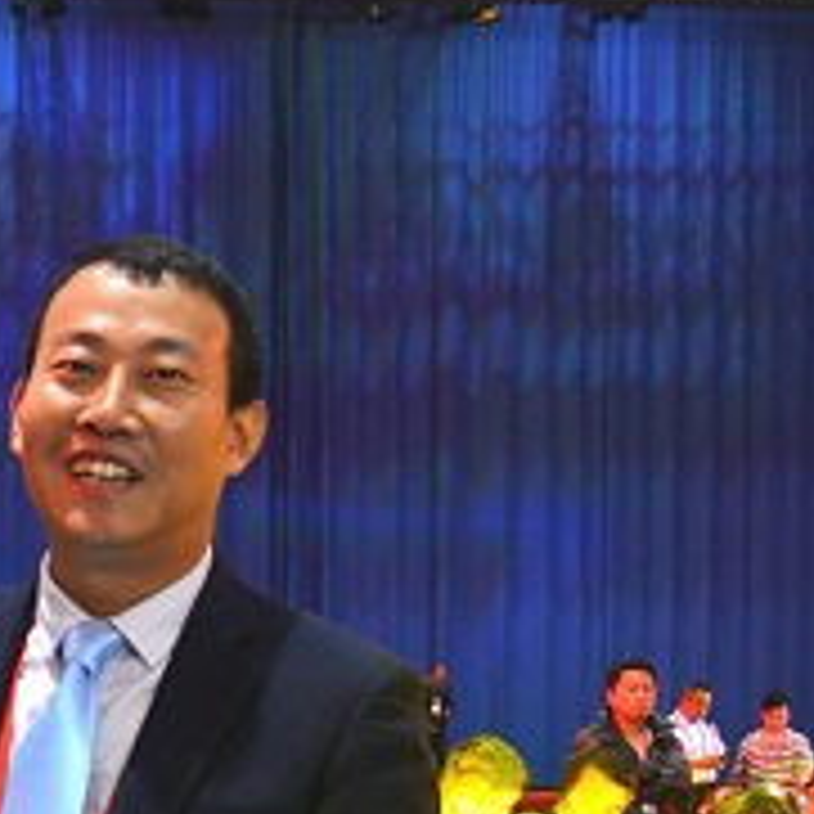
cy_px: 947
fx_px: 2102
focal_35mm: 79
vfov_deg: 20.6
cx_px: -369
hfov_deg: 19.4
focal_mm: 24
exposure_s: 1/80
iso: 2000
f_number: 3.5
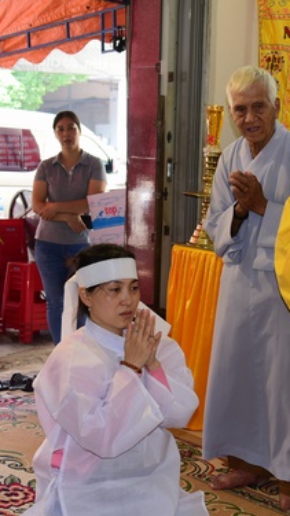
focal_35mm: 58
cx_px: 166
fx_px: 794
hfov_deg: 20.7
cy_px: 235
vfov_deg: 36.0
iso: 320
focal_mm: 32
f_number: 4
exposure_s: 1/80
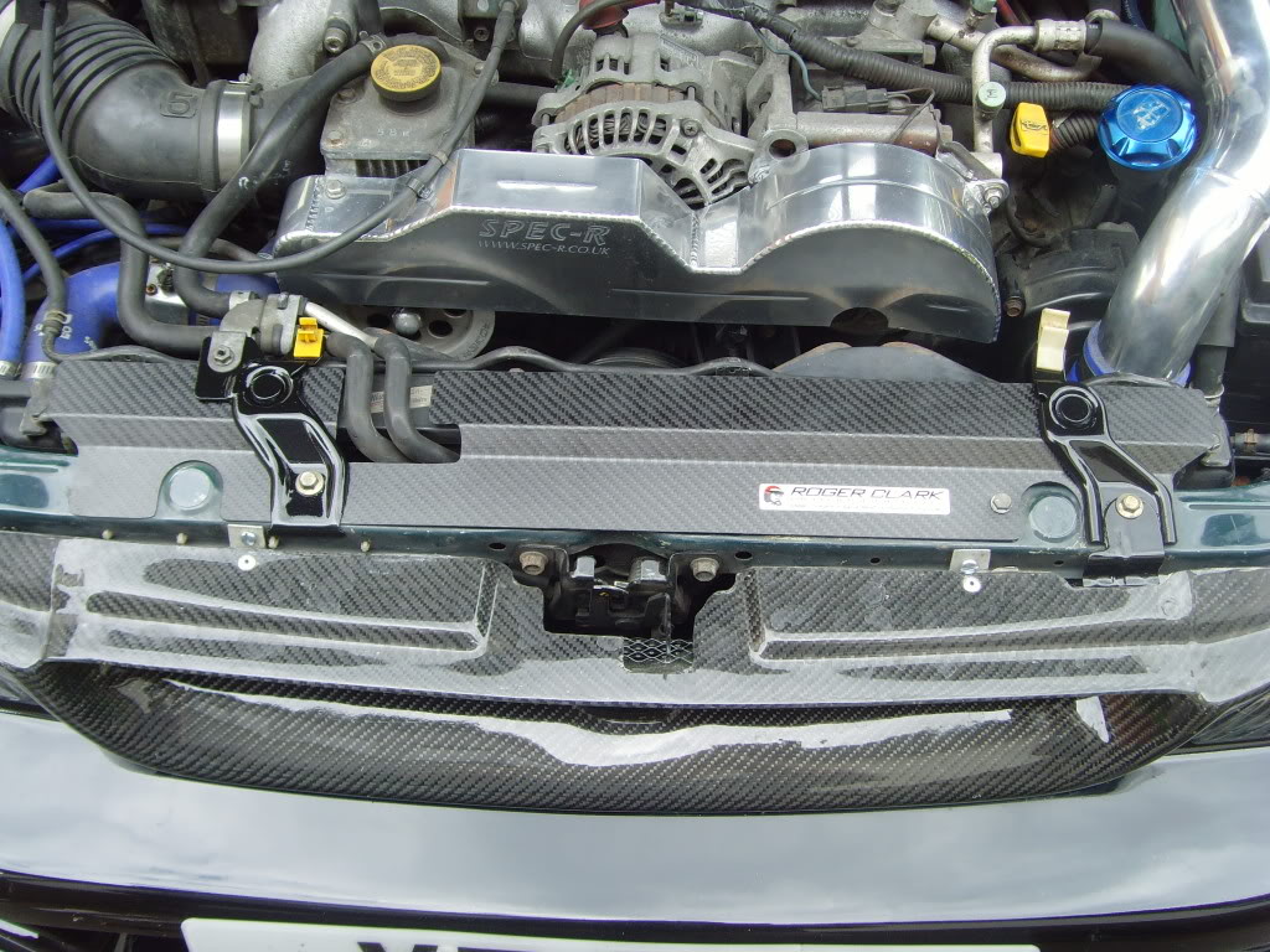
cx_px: 635
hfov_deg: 42.1
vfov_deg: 32.2
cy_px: 476
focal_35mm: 45
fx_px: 1651
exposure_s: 1/90
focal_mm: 7.7
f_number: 3.7
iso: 80
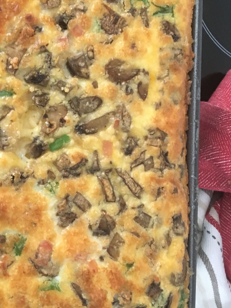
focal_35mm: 54
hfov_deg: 26.8
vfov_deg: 35.5
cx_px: 68
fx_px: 480
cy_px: 156
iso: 250
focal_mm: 4.15
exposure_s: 1/17
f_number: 2.2
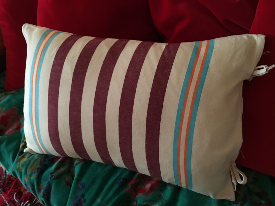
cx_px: 138
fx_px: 230
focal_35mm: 29
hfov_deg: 61.7
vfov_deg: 48.2
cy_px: 103
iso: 400
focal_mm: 4.15
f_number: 2.2
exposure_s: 1/17
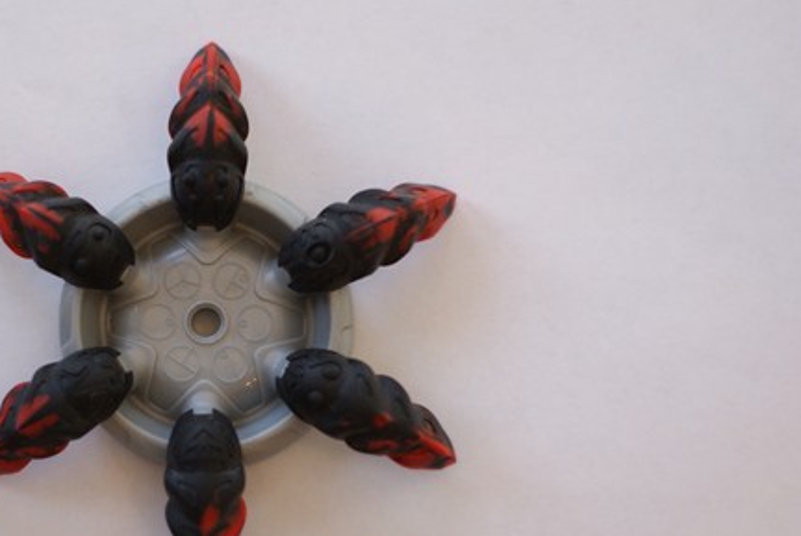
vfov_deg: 12.4
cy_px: 330
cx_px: 211
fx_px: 2472
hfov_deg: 18.3
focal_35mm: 111
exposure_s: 1/80
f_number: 2
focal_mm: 50
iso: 100
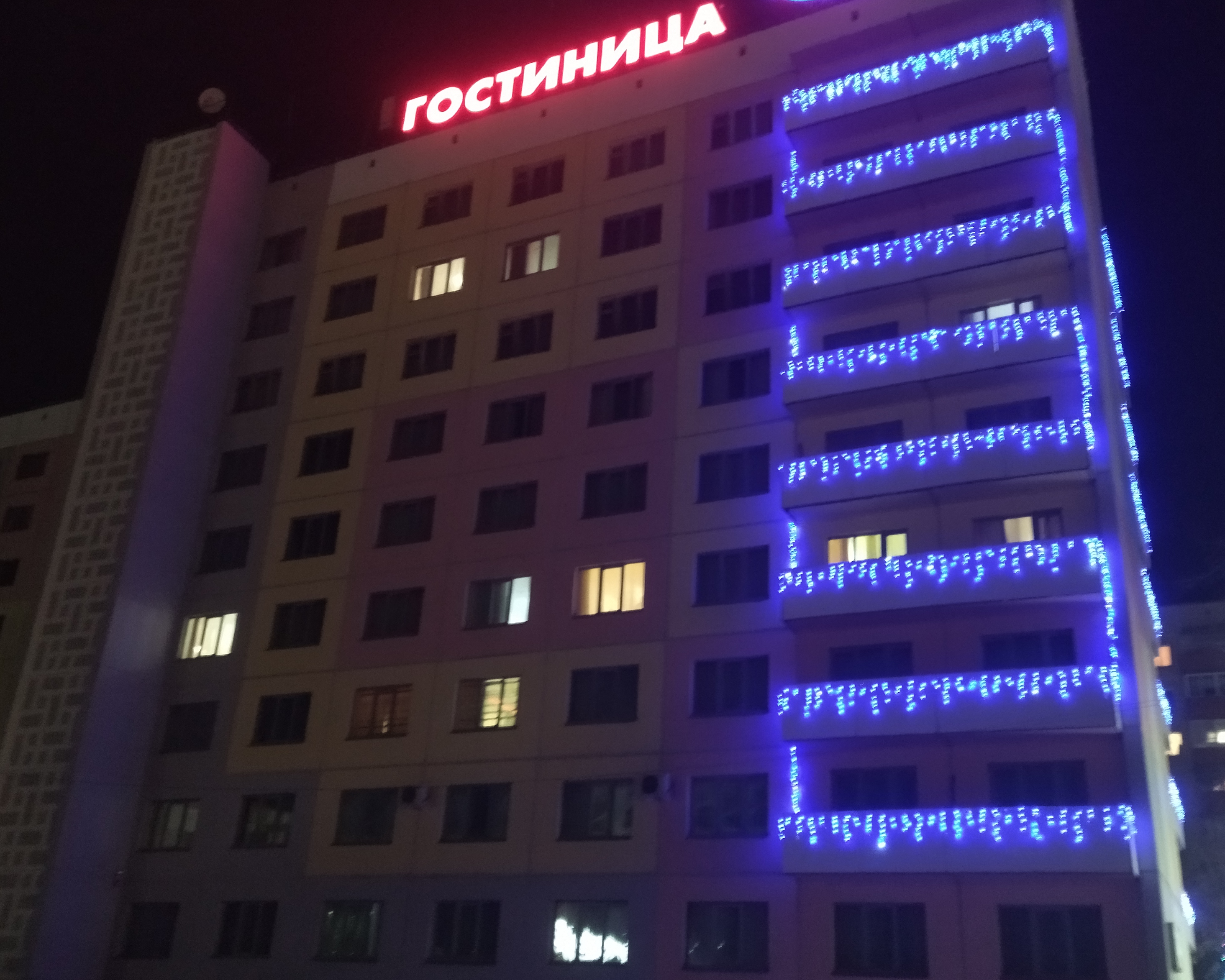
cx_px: 605
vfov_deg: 41.2
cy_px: 496
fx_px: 1305
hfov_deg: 50.3
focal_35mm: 36
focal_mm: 4.74
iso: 1309
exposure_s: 1/17
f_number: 1.79
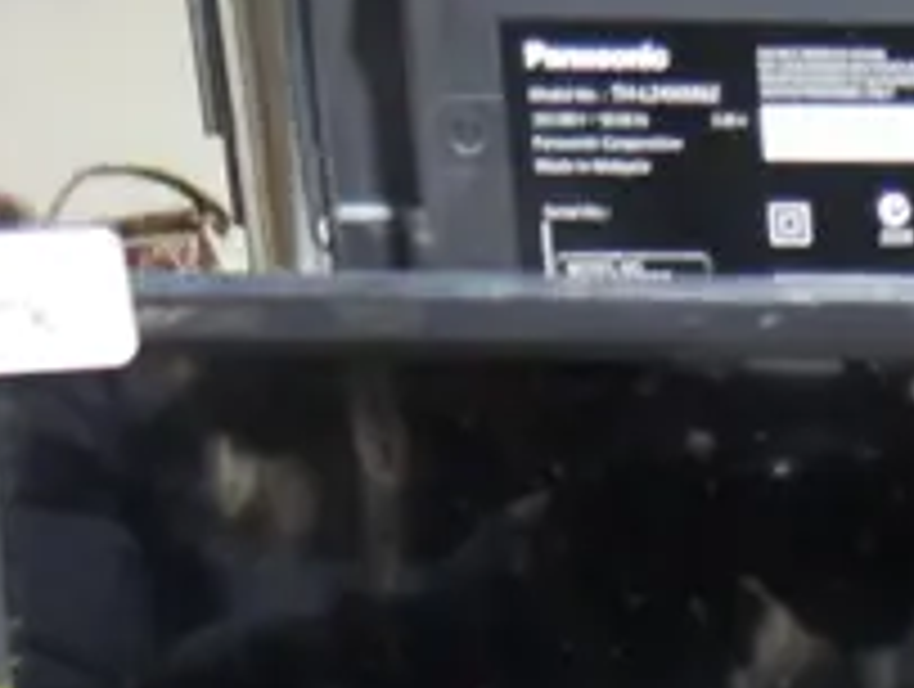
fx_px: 3730
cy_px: 1455
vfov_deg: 9.7
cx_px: 1891
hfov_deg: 12.2
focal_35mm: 141
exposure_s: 1/60
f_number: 3.5
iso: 1250
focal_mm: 14
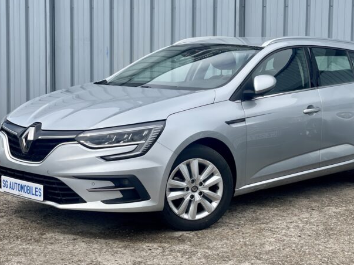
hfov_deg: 28.1
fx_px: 705
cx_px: 208
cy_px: 104
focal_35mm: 69
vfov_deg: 21.3
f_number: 2
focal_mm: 6
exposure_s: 1/1712
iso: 32
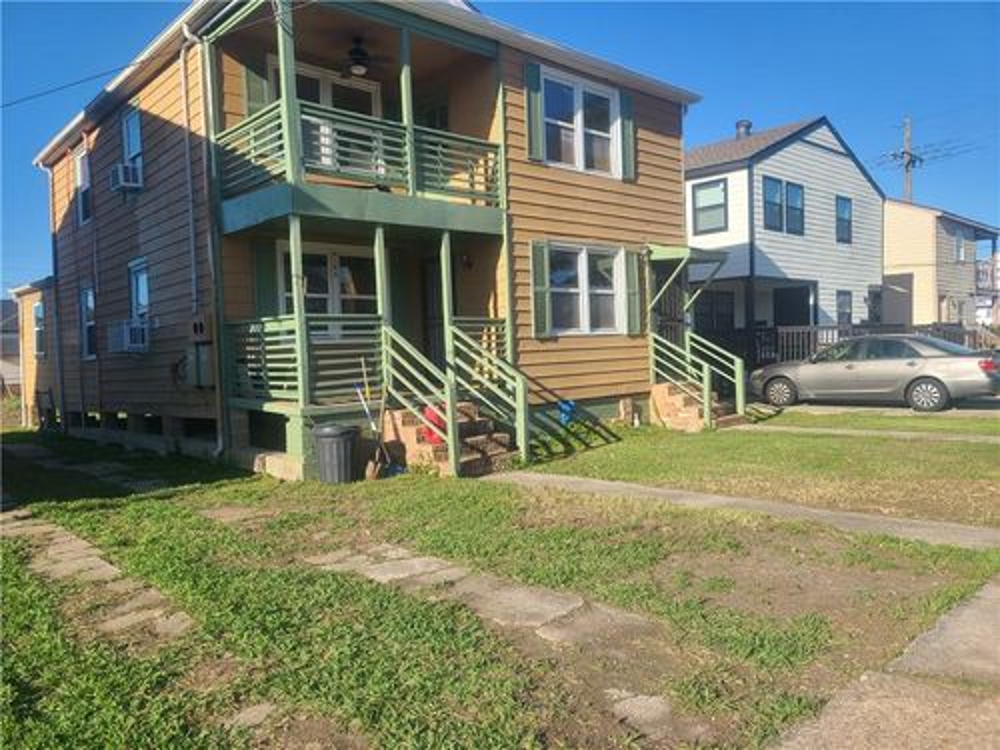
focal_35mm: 26
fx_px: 751
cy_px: 375
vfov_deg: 53.1
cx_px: 500
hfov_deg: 67.3
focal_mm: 5.4
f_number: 1.8
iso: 40
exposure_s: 1/1645
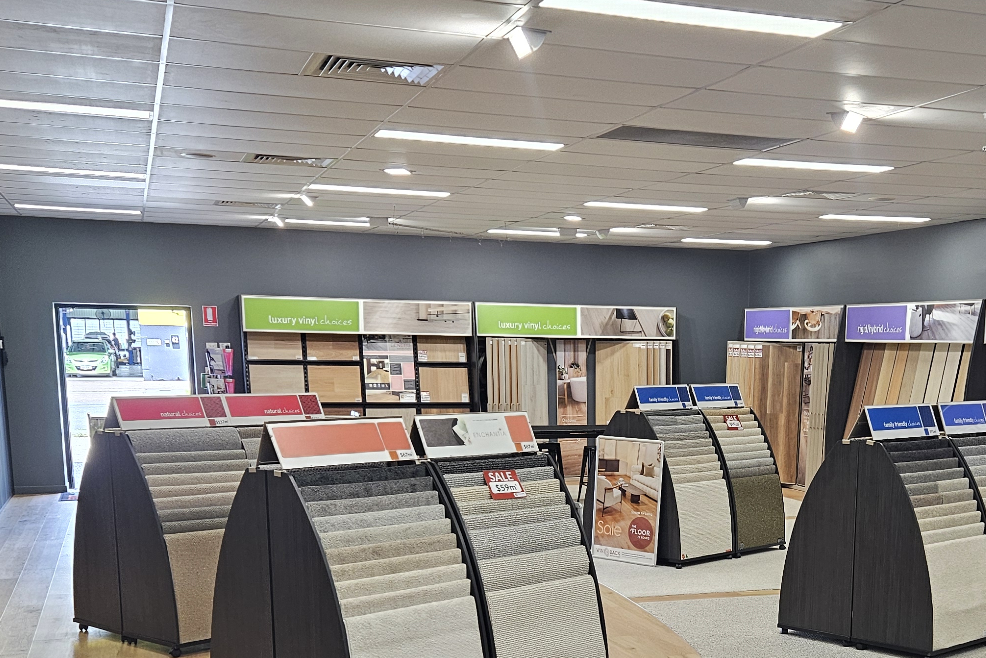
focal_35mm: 48
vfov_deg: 26.9
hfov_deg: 40.2
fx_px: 1315
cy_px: 613
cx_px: 710
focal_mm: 5.4
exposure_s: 1/100
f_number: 1.8
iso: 100
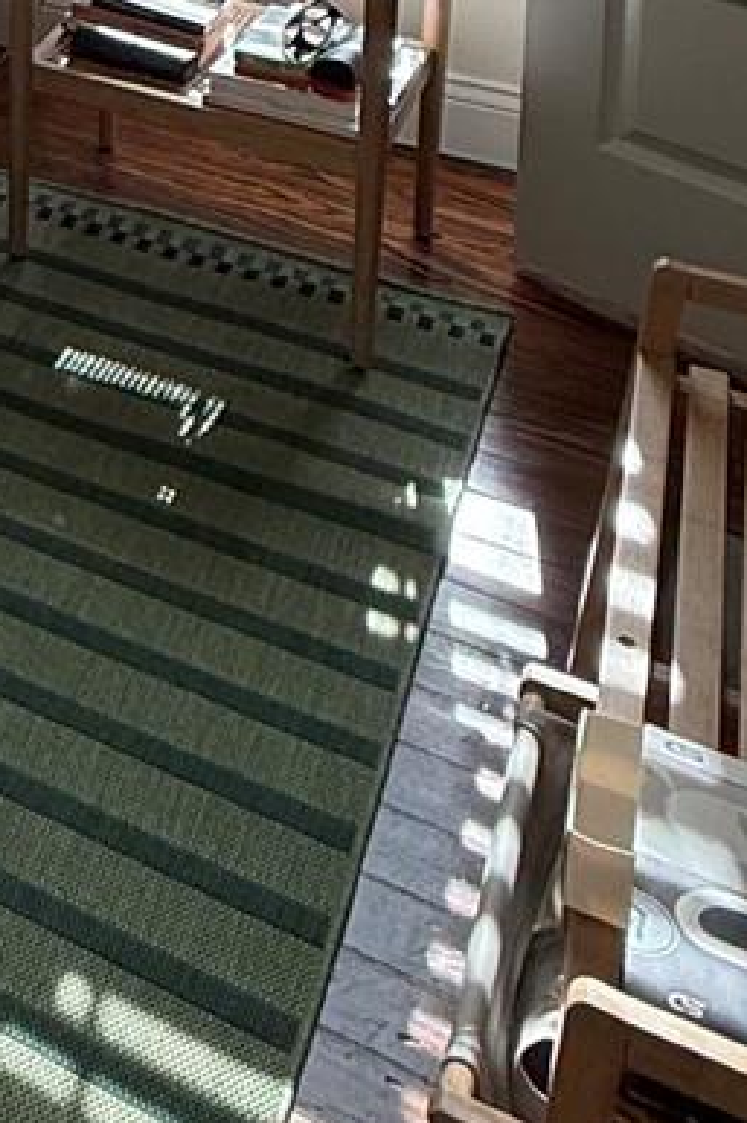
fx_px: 1807
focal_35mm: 58
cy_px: -422
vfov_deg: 27.4
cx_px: -389
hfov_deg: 20.0
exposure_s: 1/152
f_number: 2.2
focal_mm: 2.22
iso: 64
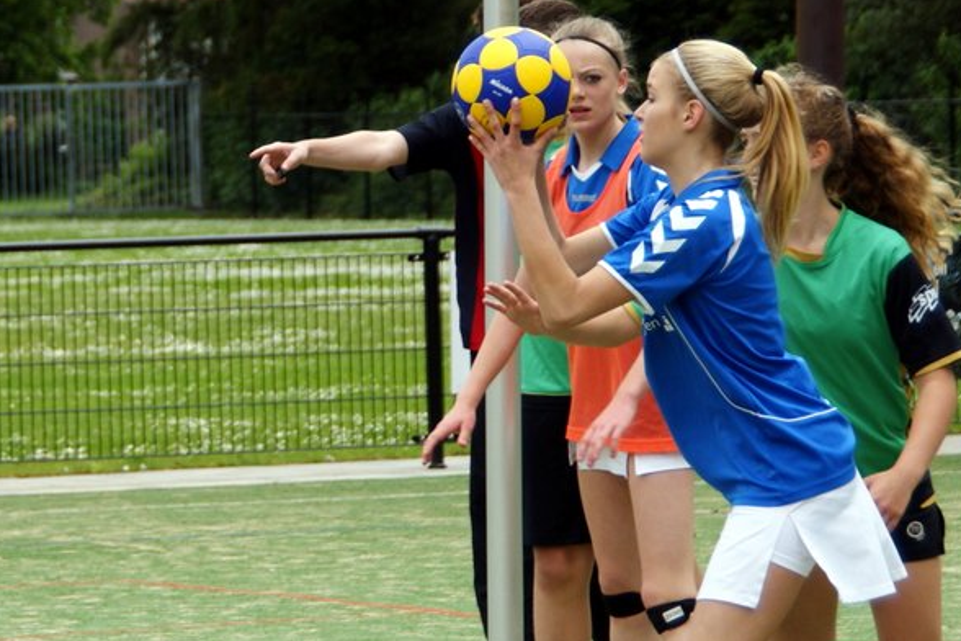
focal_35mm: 306
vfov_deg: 4.5
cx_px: 82
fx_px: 8168
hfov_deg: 6.7
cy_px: 398
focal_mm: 100
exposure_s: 1/320
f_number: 5.6
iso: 100
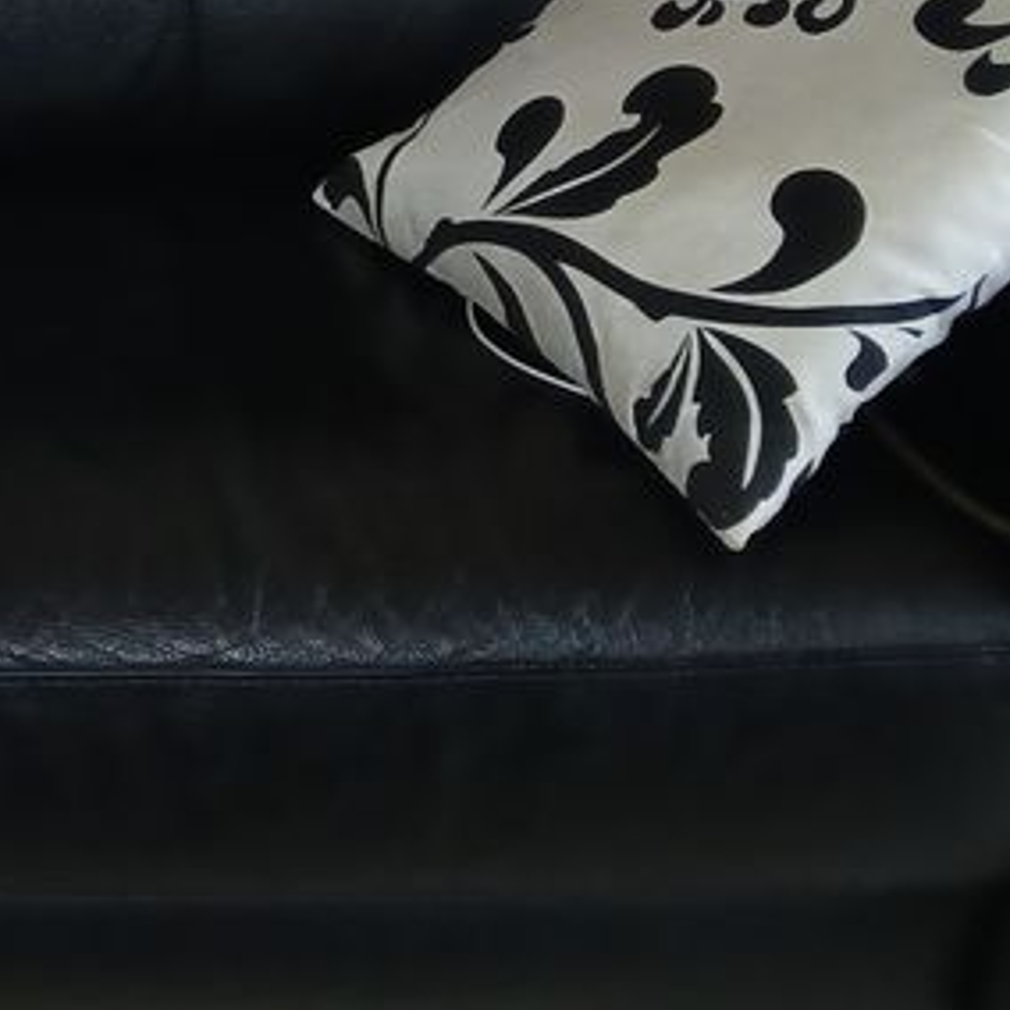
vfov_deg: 20.6
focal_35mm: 81
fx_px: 2674
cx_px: -398
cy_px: -46
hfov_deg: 19.3
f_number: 1.8
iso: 320
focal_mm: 3.98
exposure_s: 1/25
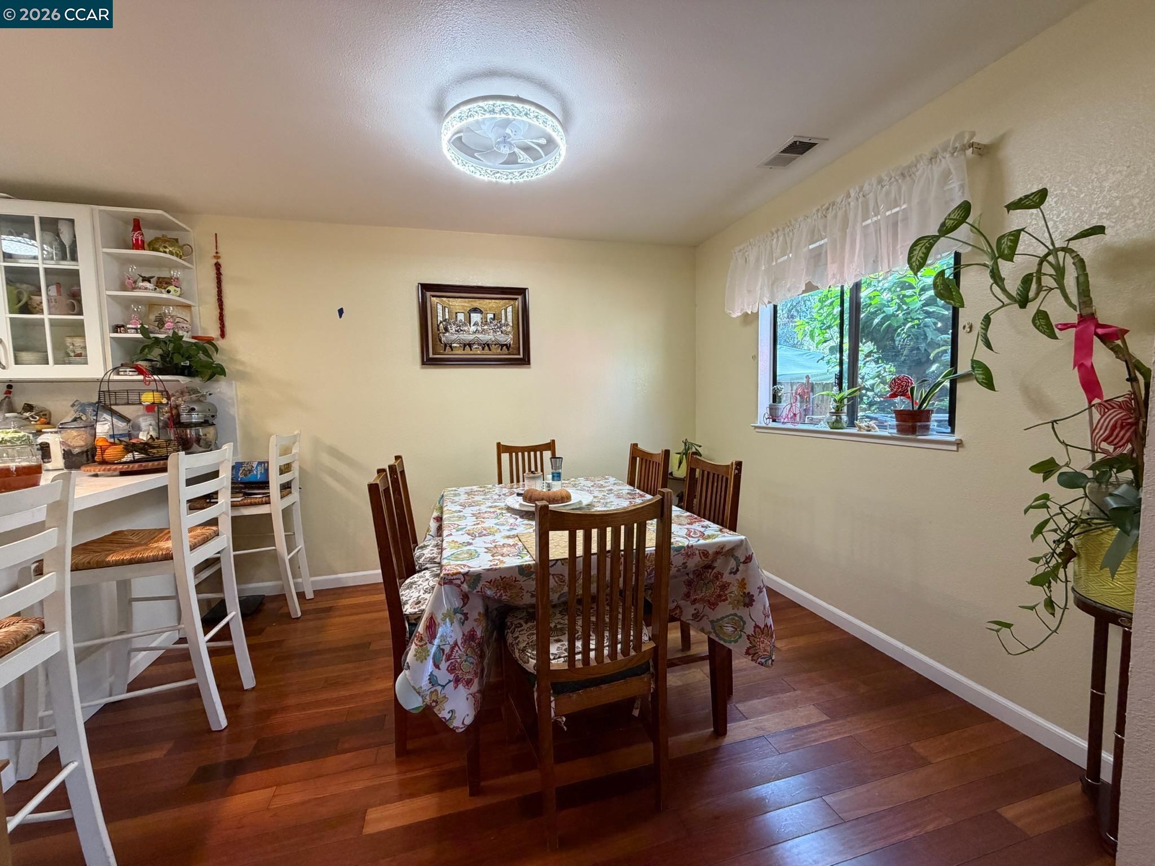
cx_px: 578
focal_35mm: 14
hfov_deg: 102.1
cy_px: 433
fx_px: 467
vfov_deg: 85.7
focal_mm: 2.22
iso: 320
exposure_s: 1/69
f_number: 2.2
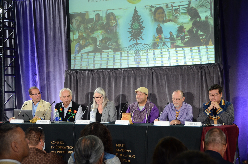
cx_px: 124
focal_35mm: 66
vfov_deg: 20.5
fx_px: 454
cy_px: 82
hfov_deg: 30.6
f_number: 4.5
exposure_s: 1/125
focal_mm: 44
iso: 1600
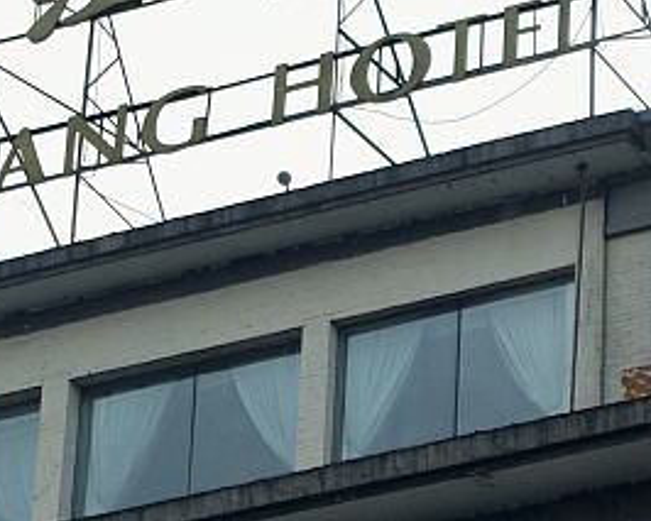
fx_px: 5705
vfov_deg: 5.2
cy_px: 152
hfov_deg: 6.5
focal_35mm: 296
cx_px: 142
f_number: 2.8
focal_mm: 25.61
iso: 320
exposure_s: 1/200
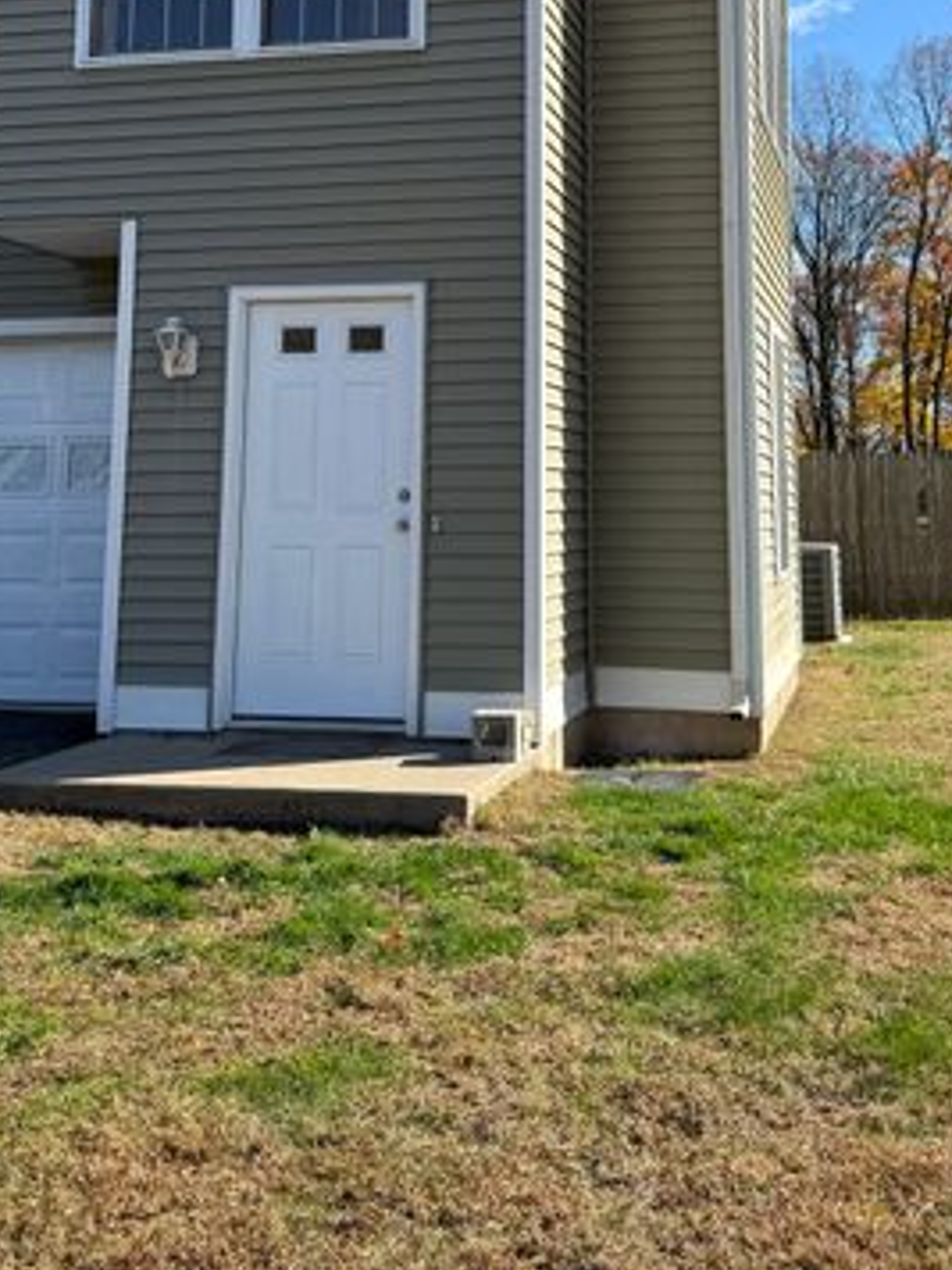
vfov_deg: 40.1
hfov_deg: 32.2
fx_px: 1650
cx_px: 524
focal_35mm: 45
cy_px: 227
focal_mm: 6.76
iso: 80
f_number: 1.78
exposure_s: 1/2299
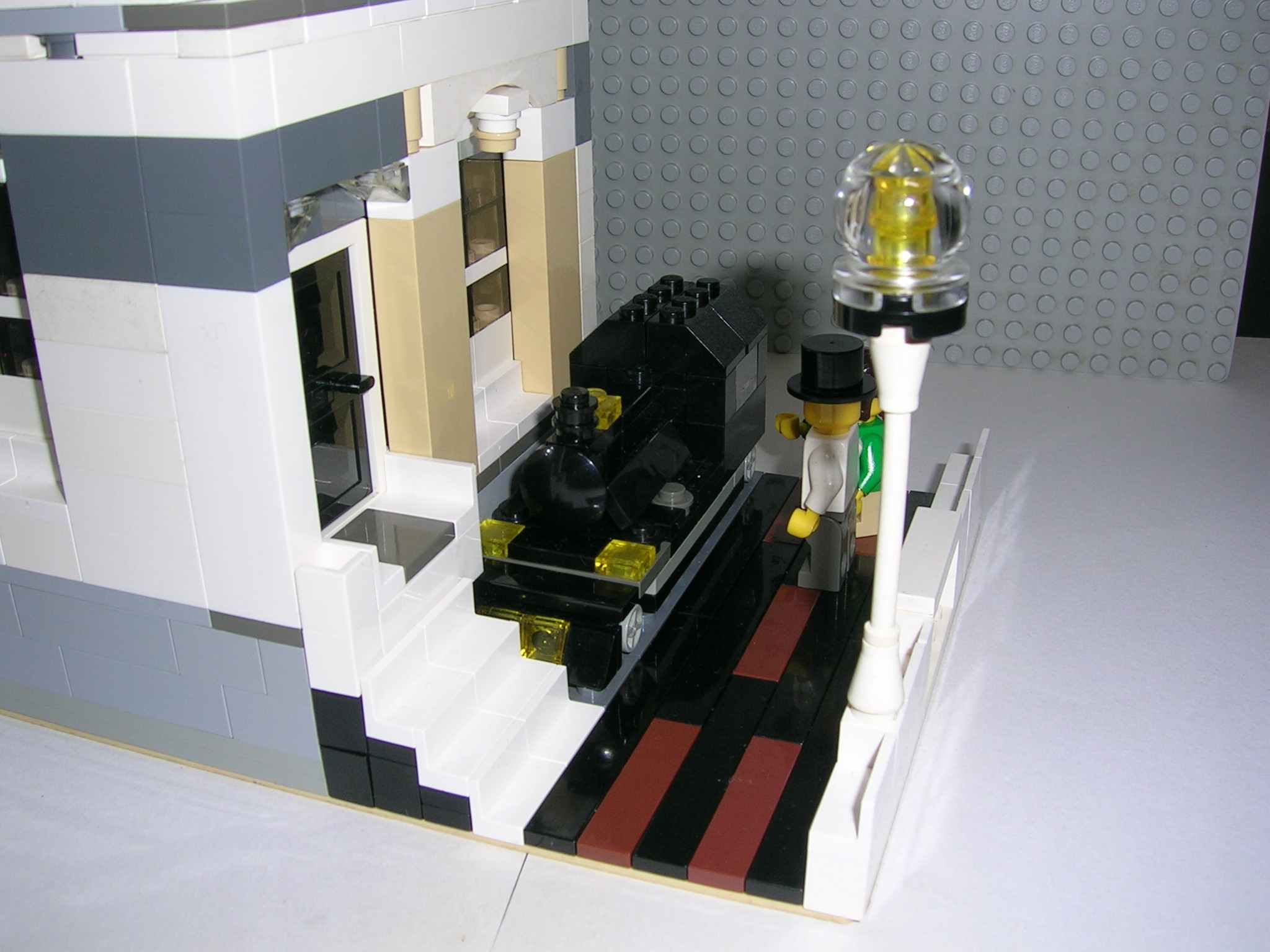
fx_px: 1284
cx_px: 635
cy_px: 476
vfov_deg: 40.7
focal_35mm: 35
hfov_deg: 52.6
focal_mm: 5.4
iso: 50
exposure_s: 1/60.1
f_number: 4.8
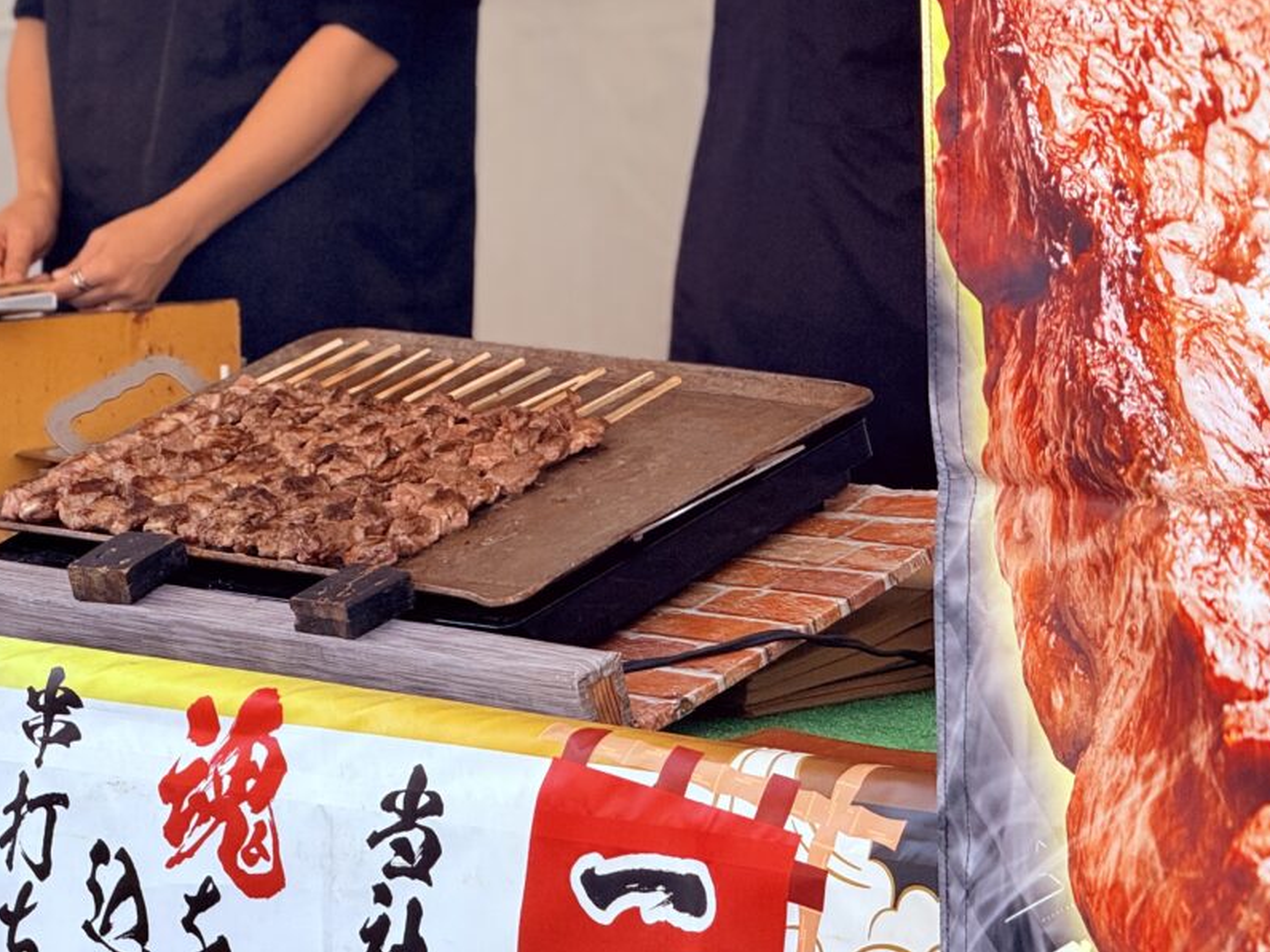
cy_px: 418
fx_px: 7081
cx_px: 324
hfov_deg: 10.2
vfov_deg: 7.7
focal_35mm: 193
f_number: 2.8
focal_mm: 15.66
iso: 64
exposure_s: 1/387
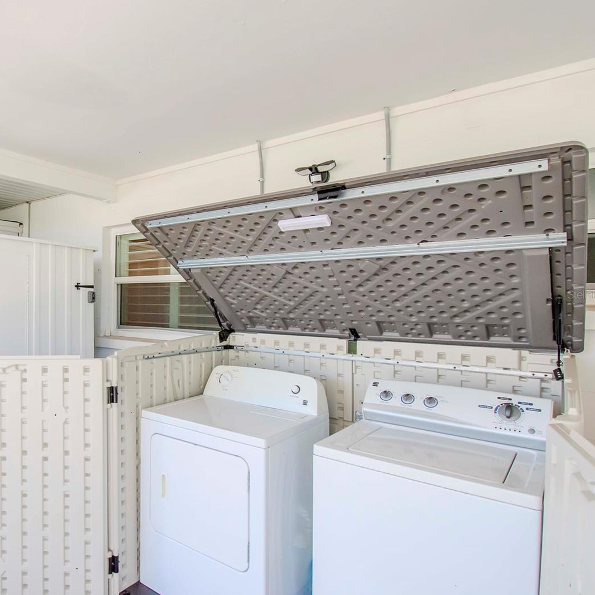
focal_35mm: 22
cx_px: 165
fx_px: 434
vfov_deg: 68.8
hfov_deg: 65.6
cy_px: 294
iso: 640
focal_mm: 11.5
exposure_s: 1/160
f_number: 10
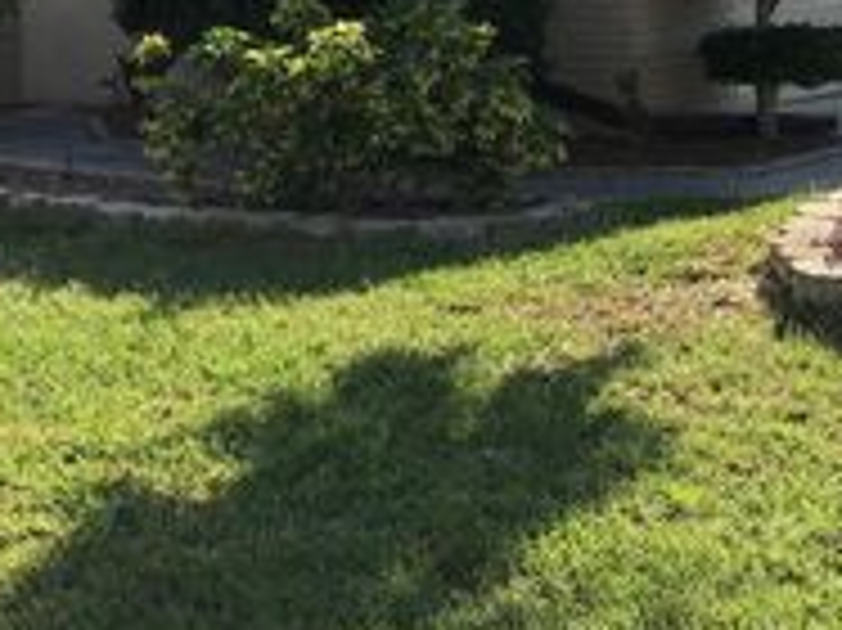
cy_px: -137
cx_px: 117
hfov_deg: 23.1
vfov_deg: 16.9
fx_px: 2018
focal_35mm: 83
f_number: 2.4
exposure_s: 1/886
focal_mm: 3.3
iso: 25
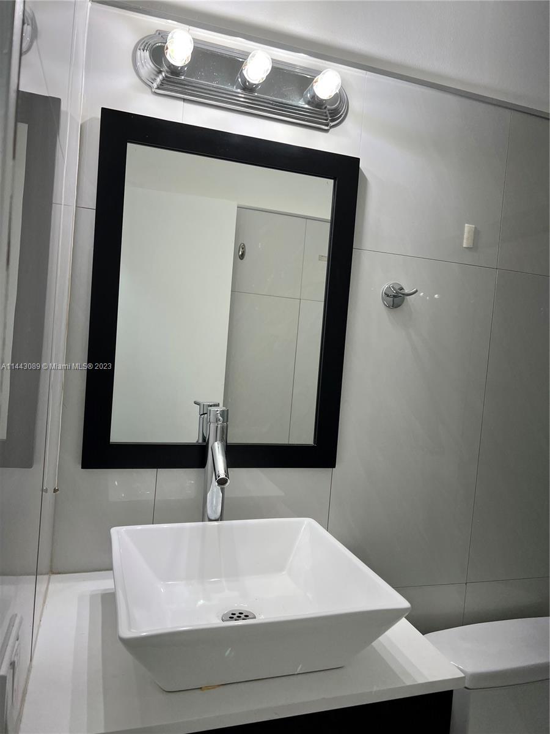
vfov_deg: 67.3
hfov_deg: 53.1
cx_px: 275
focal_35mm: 26
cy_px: 367
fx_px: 551
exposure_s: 1/120
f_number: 1.5
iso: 40
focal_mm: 5.7
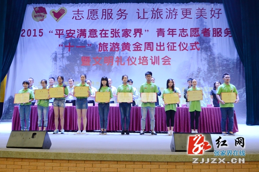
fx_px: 194
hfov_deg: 67.5
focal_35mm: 27
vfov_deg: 47.8
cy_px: 86
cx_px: 130
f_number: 5.6
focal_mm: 18
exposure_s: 1/30
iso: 1800
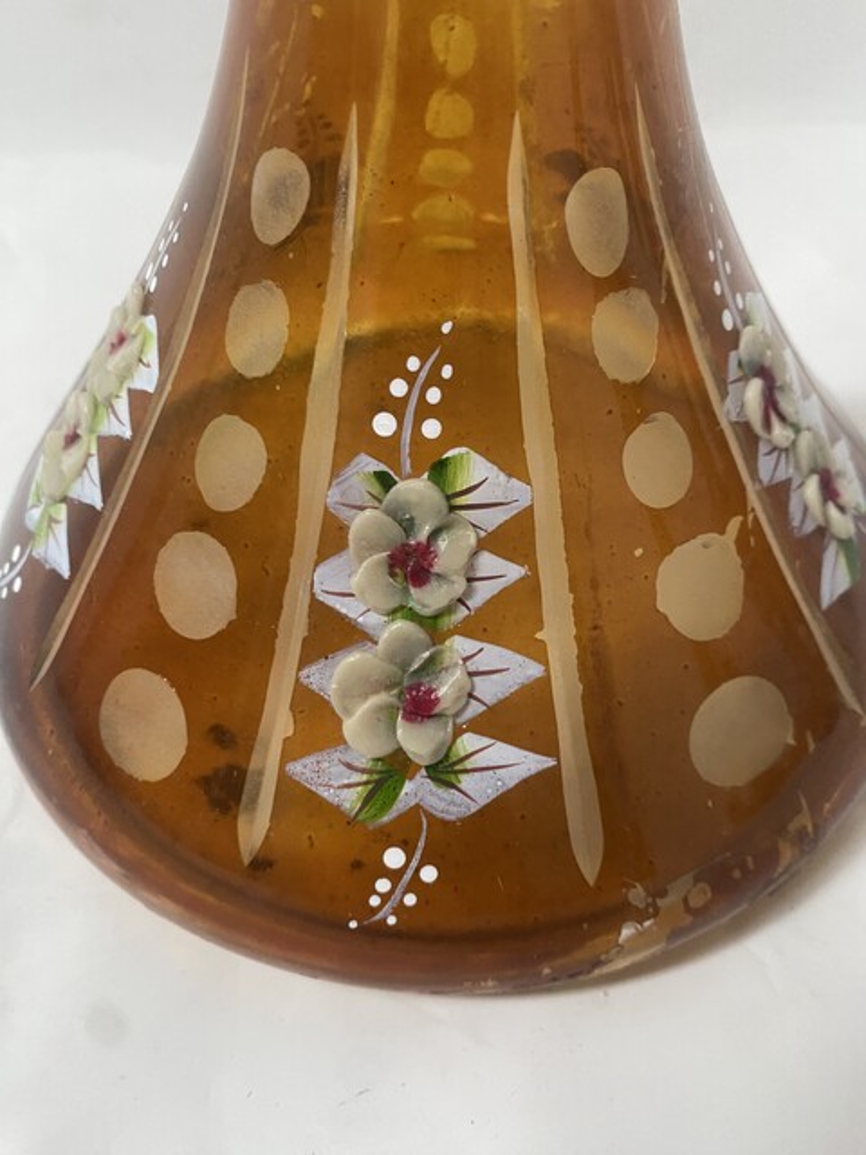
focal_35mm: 25
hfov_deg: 54.9
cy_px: 578
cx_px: 433
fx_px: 834
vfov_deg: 69.4
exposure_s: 1/60
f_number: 1.8
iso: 400
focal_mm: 4.25
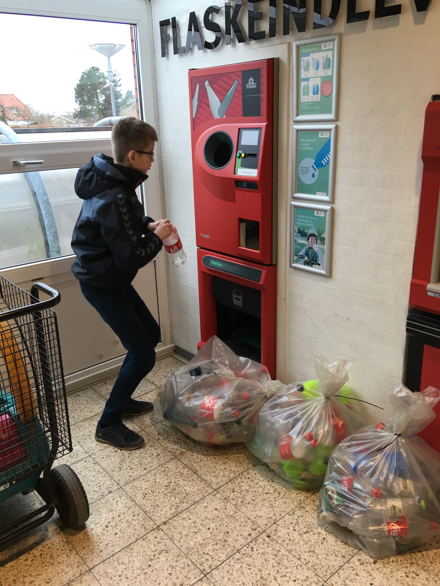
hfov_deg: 48.2
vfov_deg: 61.7
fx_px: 491
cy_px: 293
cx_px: 220
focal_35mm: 29
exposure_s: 1/33
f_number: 2.2
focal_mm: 4.15
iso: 32
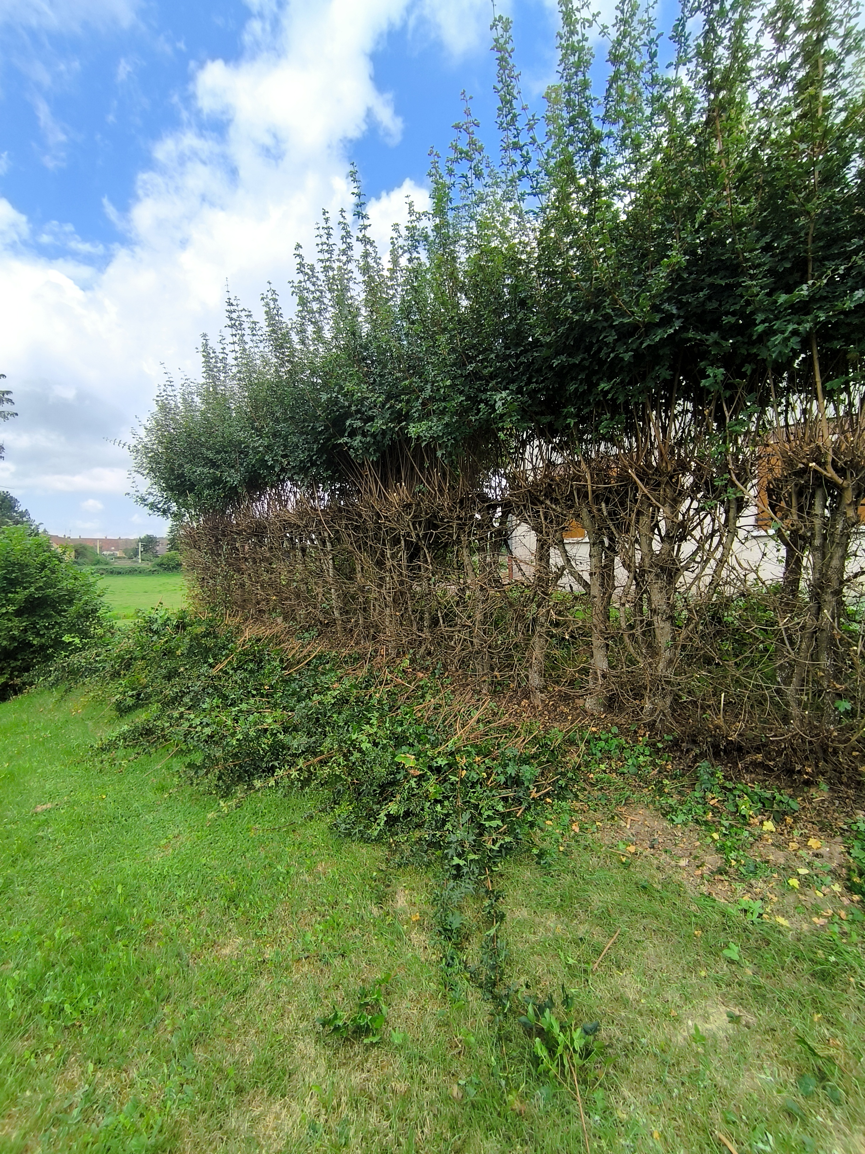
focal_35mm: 16
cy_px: 577
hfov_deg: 78.1
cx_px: 432
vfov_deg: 94.5
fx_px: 533
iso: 50
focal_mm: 1.65
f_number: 2.2
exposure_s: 1/1027
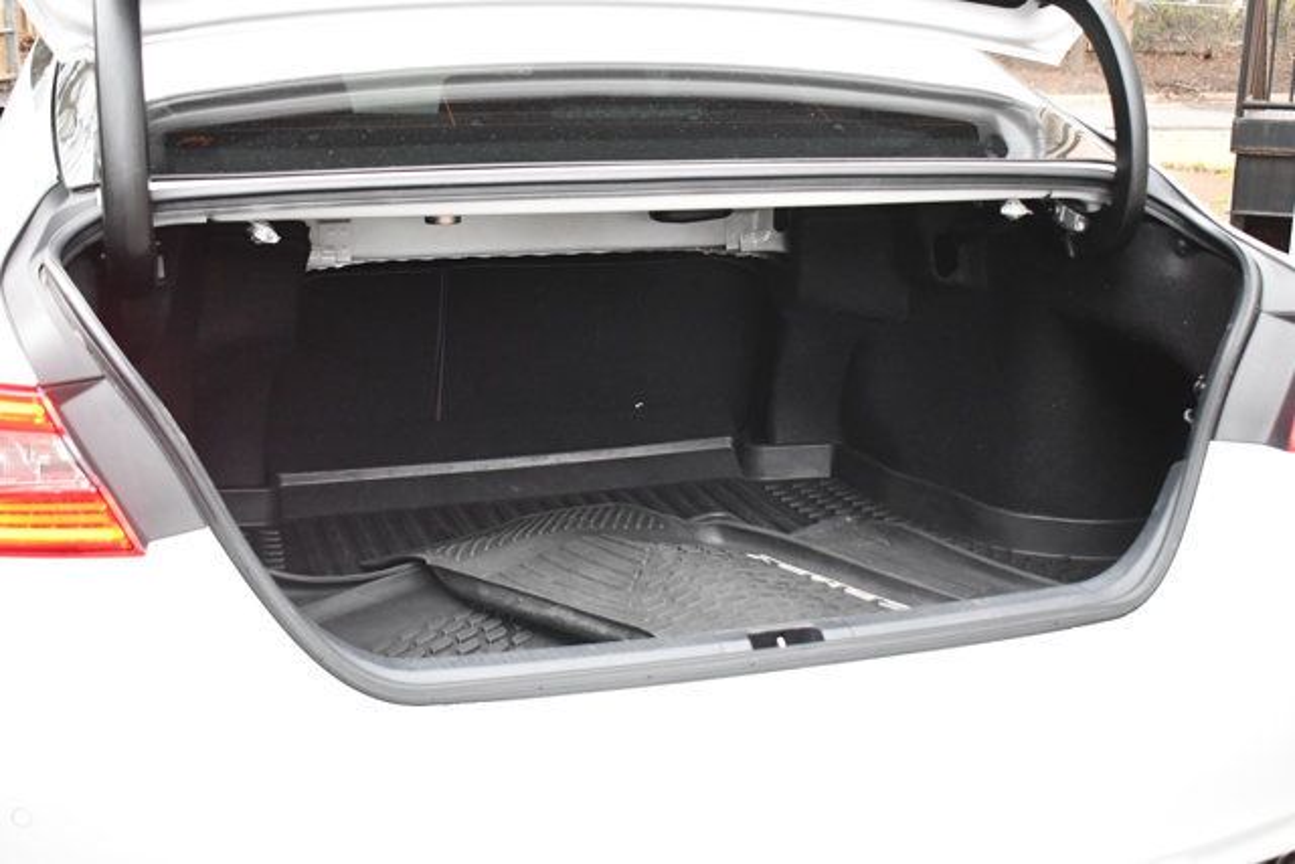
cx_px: 648
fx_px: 1547
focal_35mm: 43
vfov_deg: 31.2
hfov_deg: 45.4
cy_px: 432
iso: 3200
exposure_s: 1/80
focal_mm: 29
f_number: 4.2
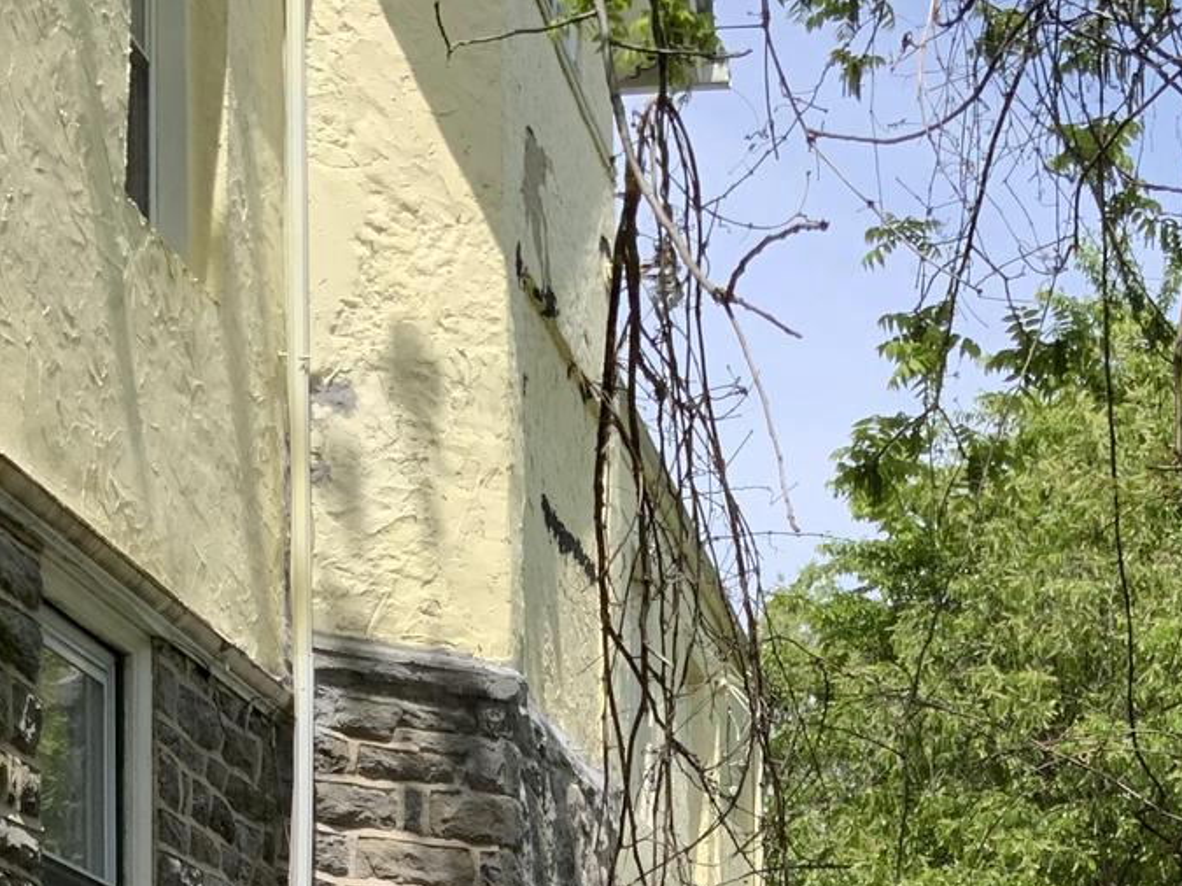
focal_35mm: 88
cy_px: 1301
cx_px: 837
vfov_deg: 15.6
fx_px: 3004
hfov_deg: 22.1
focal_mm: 3
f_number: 1.8
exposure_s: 1/929
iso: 16
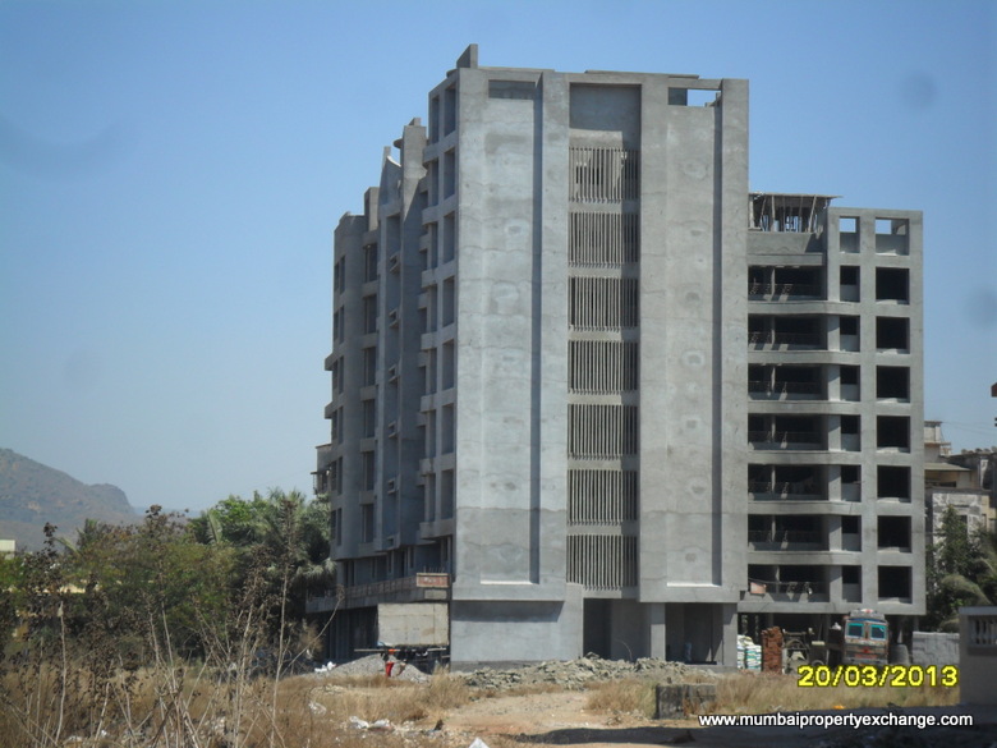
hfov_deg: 18.2
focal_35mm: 108
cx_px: 498
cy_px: 374
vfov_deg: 13.7
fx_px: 3111
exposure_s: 1/750
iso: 100
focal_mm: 19.6
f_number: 5
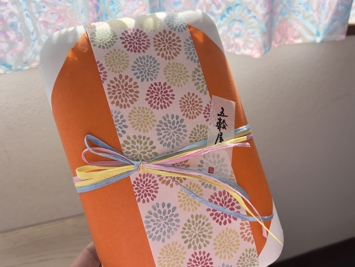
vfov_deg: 53.1
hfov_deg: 67.3
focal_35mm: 26
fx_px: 267
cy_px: 134
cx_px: 178
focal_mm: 5.7
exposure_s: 1/924
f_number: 1.5
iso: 50
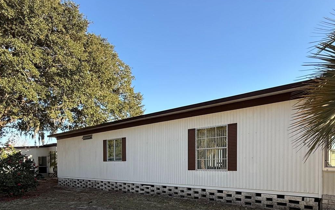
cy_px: 170
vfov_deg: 49.7
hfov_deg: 76.6
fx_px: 210
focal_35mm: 23
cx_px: 195
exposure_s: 1/405
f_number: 2.2
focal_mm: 2.22
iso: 64
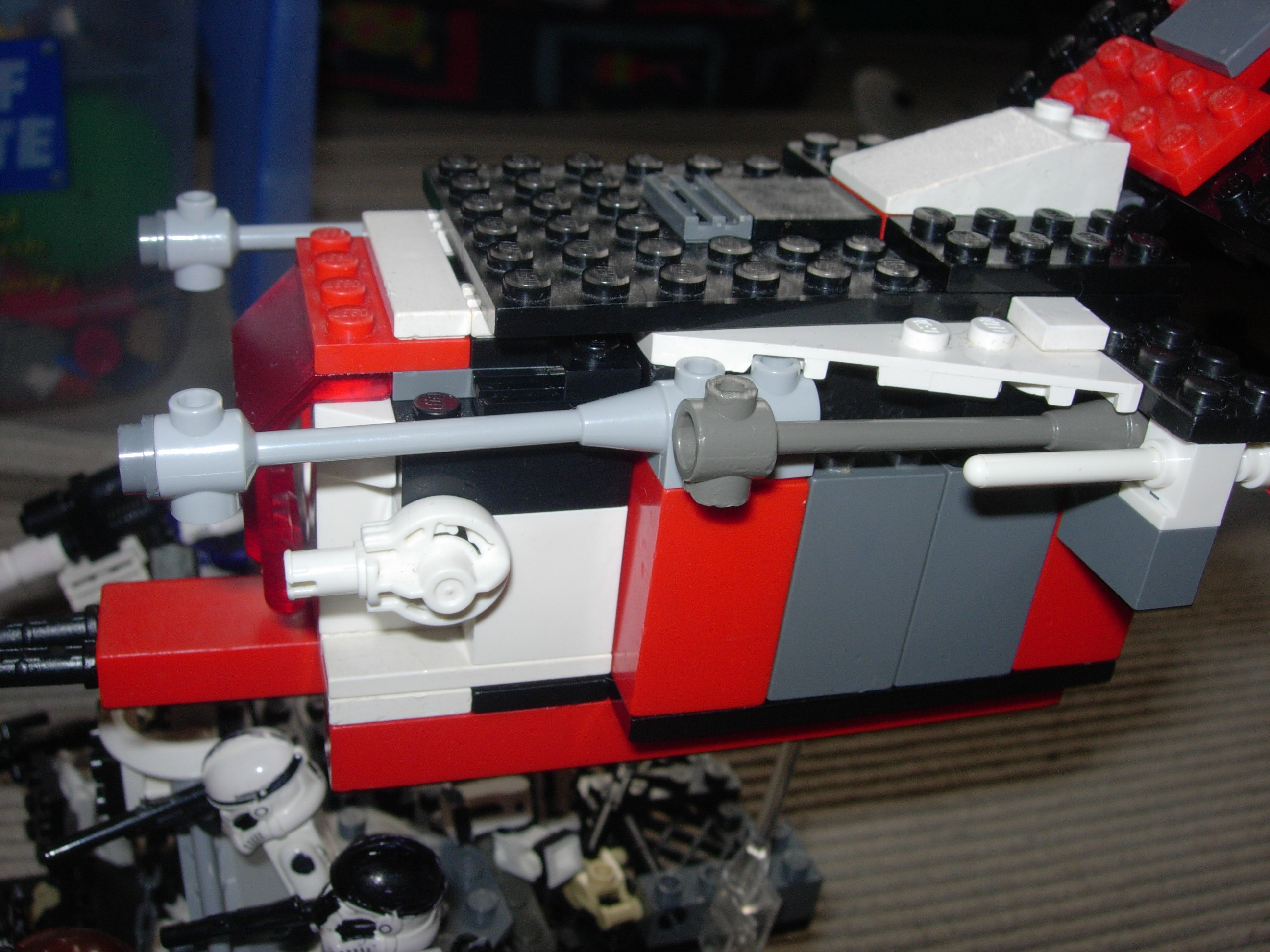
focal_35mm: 38
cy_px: 476
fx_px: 1394
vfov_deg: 37.7
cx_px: 635
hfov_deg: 49.0
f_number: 4.8
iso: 79
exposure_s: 1/64
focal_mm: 7.8
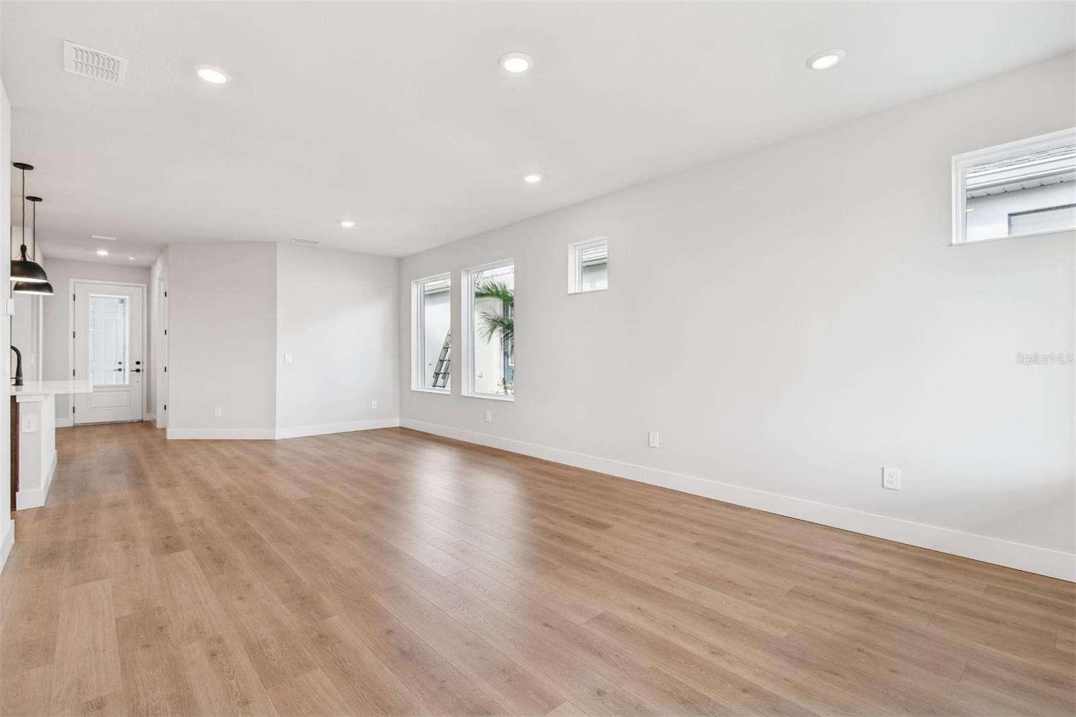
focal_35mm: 15
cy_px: 358
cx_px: 538
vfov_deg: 77.3
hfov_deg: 100.4
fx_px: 448
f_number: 7.1
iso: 100
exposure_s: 1/80
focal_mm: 10
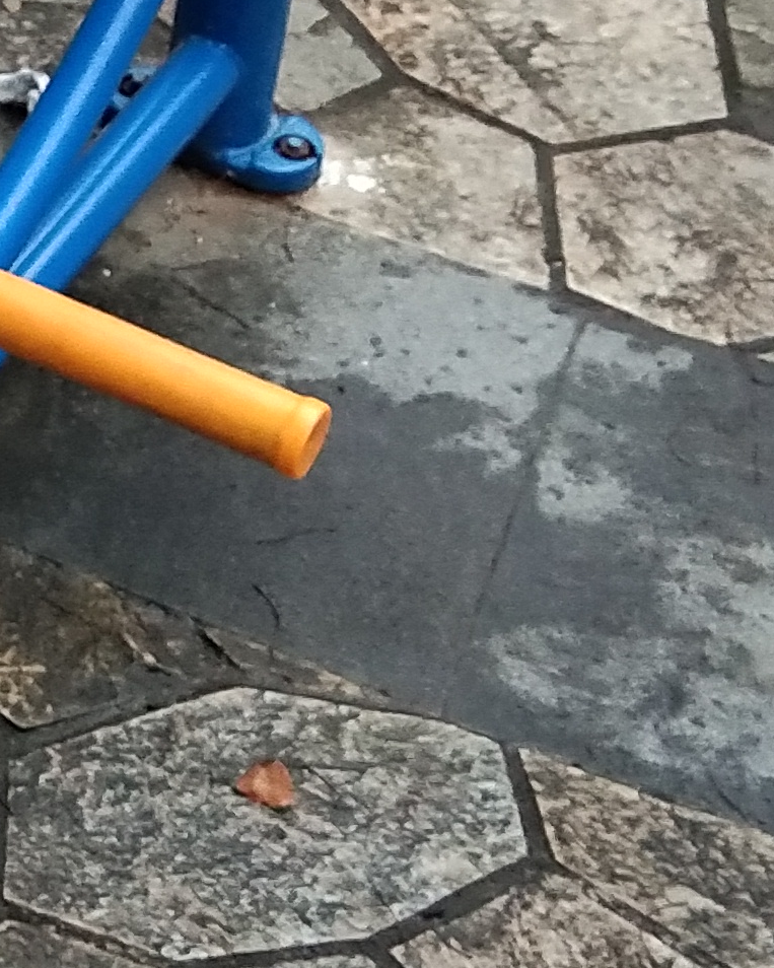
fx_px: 3780
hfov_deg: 11.2
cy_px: 64
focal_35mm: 132
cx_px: -439
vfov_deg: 14.4
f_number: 2.2
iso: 500
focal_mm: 3.69
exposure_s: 1/25
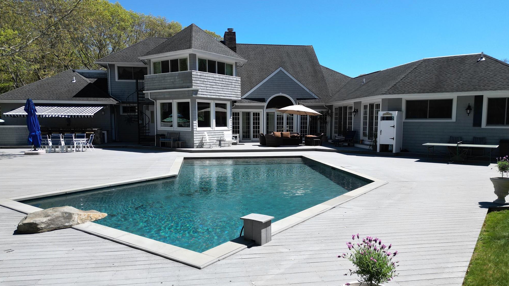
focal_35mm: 27
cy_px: 156
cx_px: 257
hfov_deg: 69.9
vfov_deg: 42.9
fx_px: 364
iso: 100
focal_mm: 6.72
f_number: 1.7
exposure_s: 1/2500
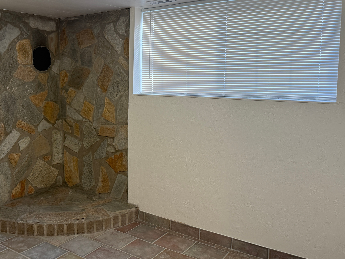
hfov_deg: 49.7
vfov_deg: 39.6
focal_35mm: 36
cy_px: 111
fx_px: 359
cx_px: 94
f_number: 1.78
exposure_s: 1/120
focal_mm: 6.76
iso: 125
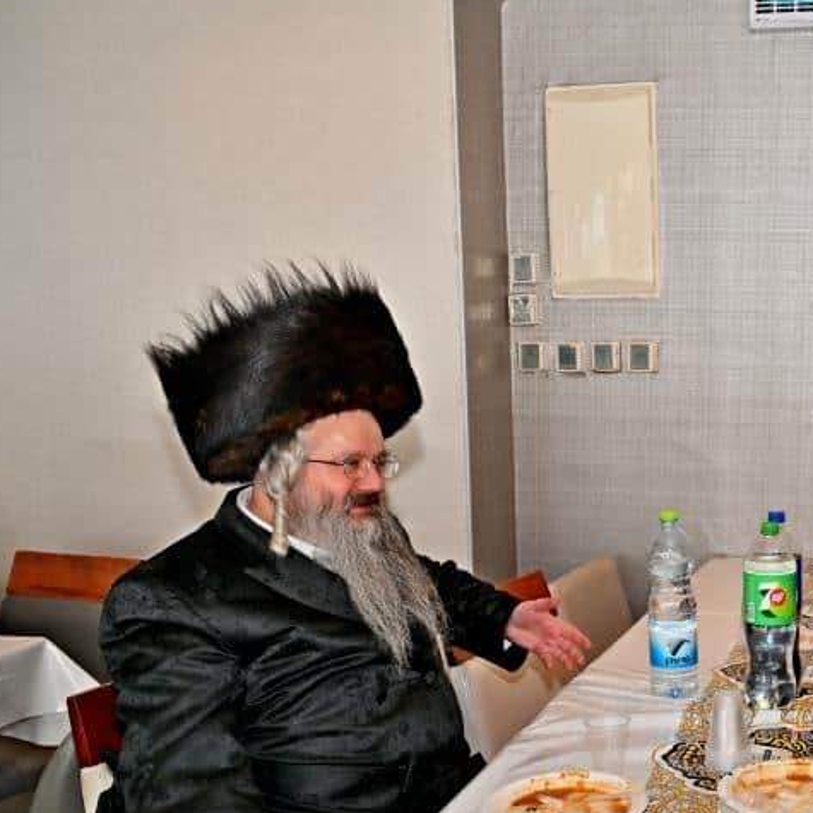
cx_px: 755
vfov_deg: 38.2
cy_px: 487
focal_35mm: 44
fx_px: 1169
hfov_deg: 35.7
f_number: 4
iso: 250
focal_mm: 24
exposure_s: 1/200
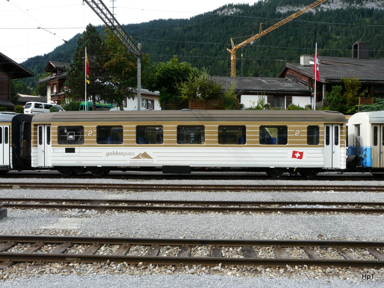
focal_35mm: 30
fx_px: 333
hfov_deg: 60.0
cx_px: 192
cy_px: 144
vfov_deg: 46.8
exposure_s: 1/200
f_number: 5.6
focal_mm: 4.9
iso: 100
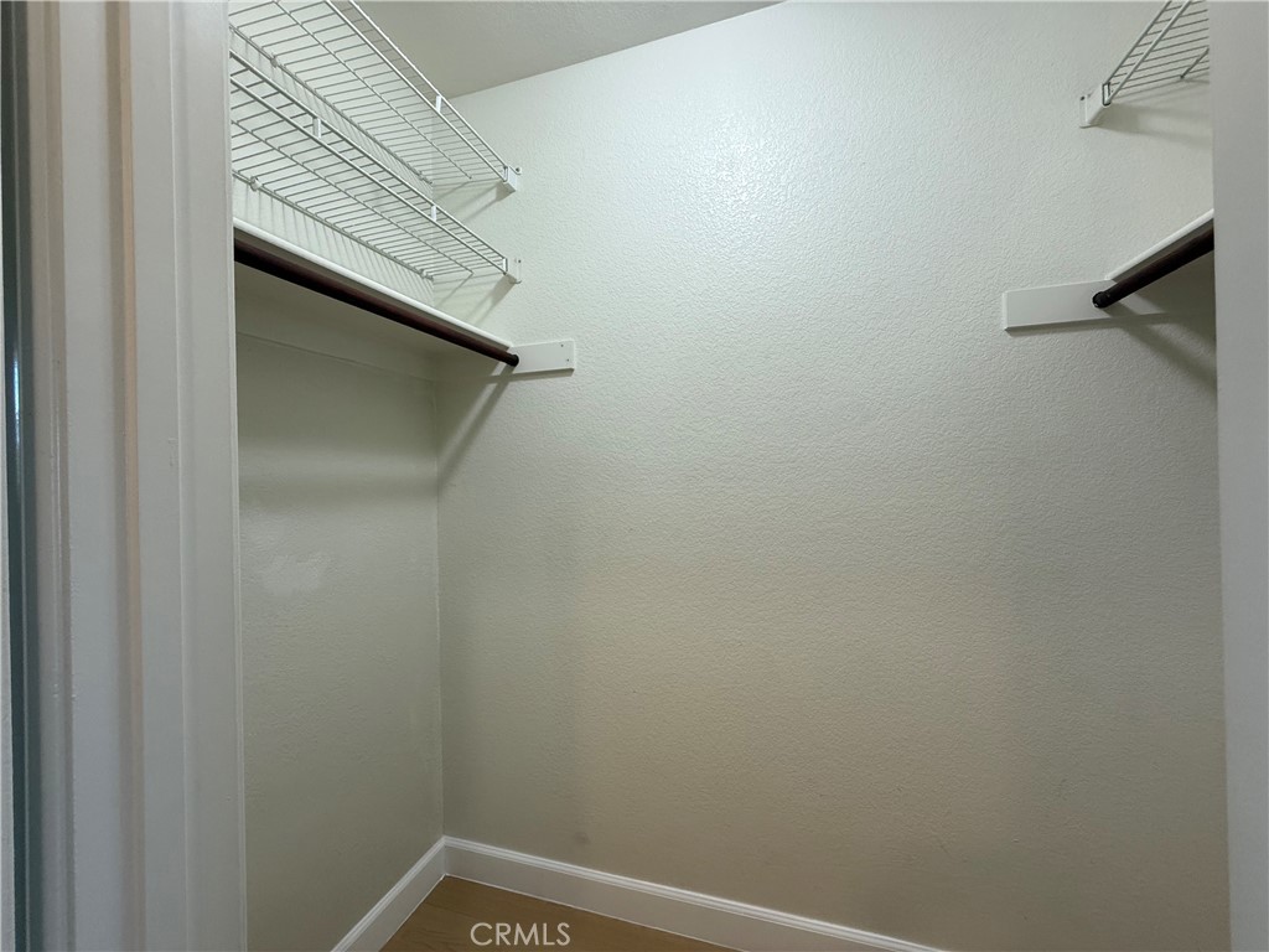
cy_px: 476
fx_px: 513
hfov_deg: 102.1
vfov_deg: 85.7
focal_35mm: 14
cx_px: 634
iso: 125
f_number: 2.2
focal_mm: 2.22
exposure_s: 1/120
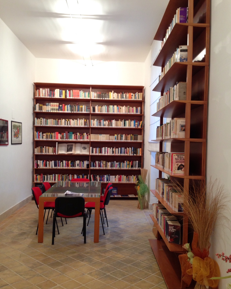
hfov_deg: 42.2
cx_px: 117
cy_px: 151
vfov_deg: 51.5
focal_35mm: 35
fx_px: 299
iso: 100
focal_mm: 4.13
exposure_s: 1/20
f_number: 2.4
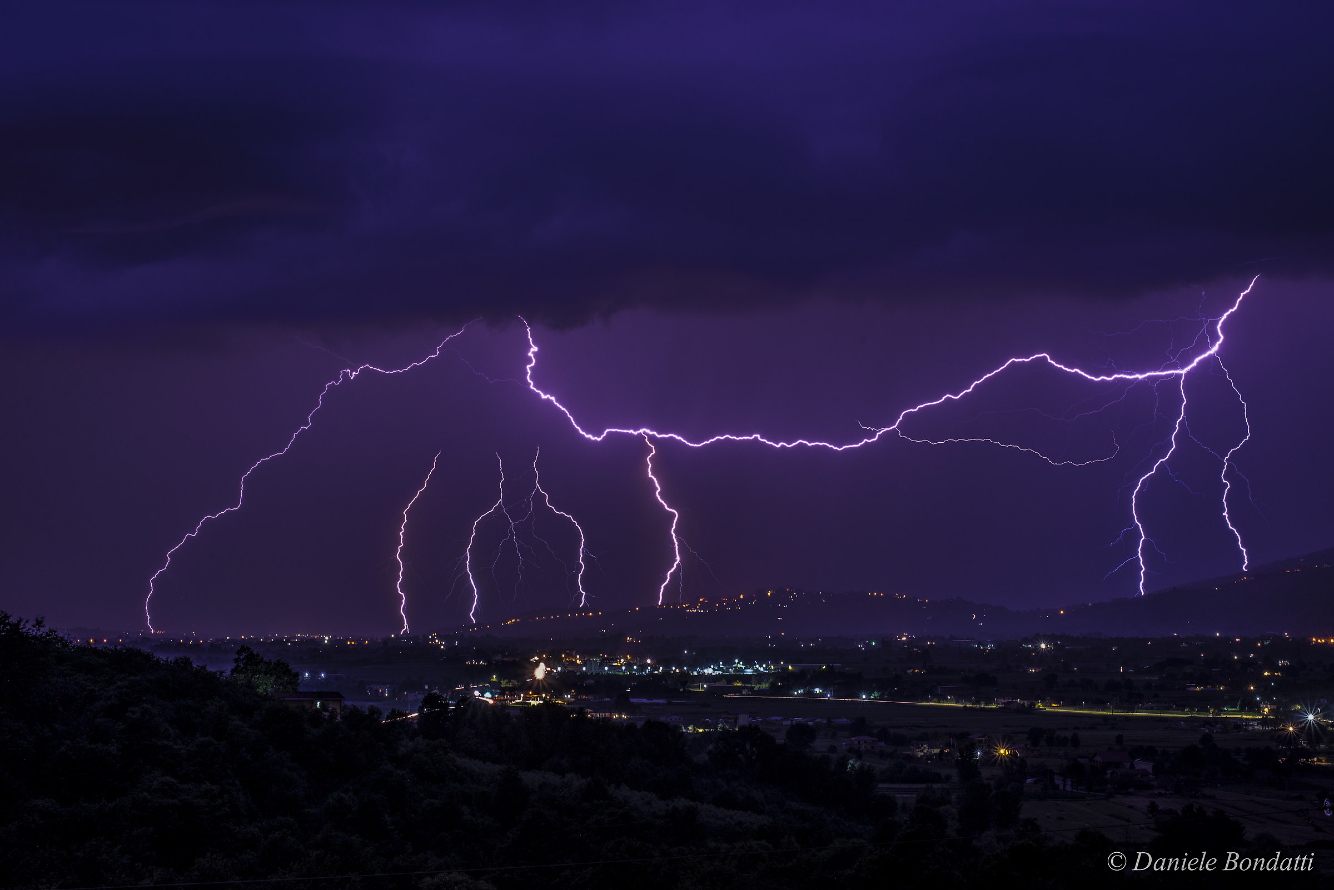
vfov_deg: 27.0
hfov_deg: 39.6
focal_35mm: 50
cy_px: 445
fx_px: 1853
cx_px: 667
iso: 160
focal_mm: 50
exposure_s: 30
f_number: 13
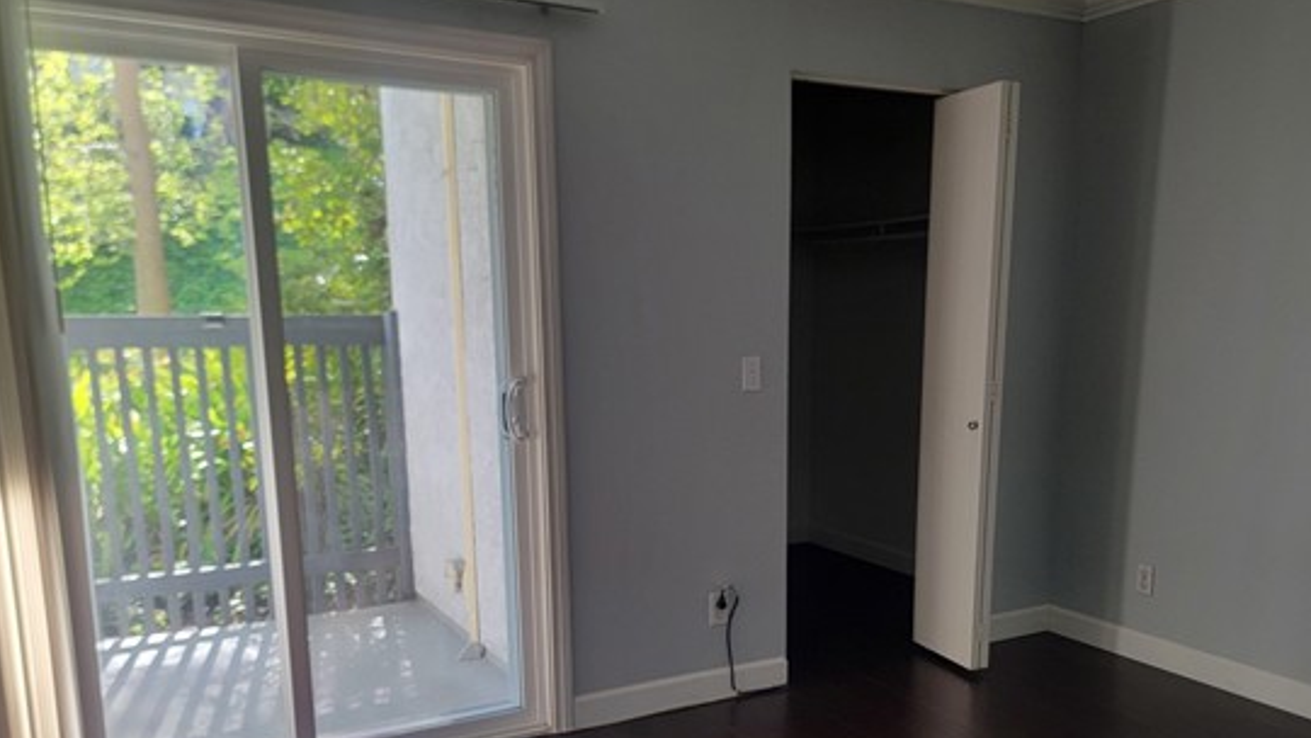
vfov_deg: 37.4
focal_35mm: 31
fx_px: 1078
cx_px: 711
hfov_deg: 62.5
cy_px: 493
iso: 125
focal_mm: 6.7
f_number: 1.8
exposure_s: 1/120
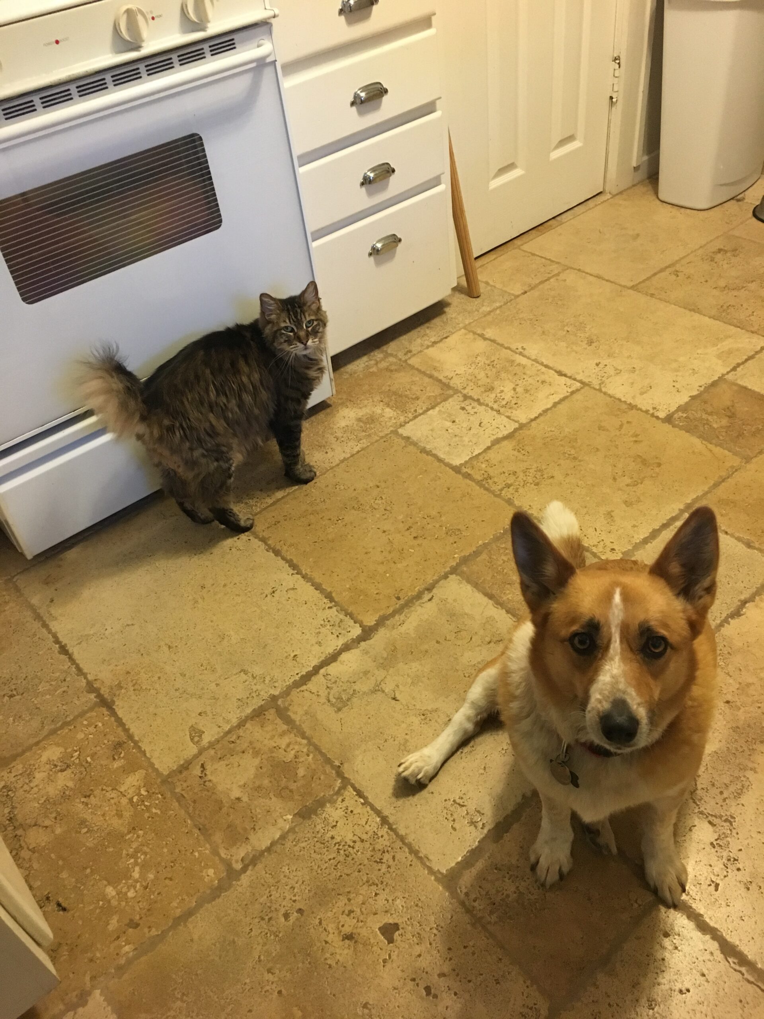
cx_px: 382
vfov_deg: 61.7
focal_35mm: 29
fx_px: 853
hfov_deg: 48.2
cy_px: 510
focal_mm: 4.15
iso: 200
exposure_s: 1/30
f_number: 2.2
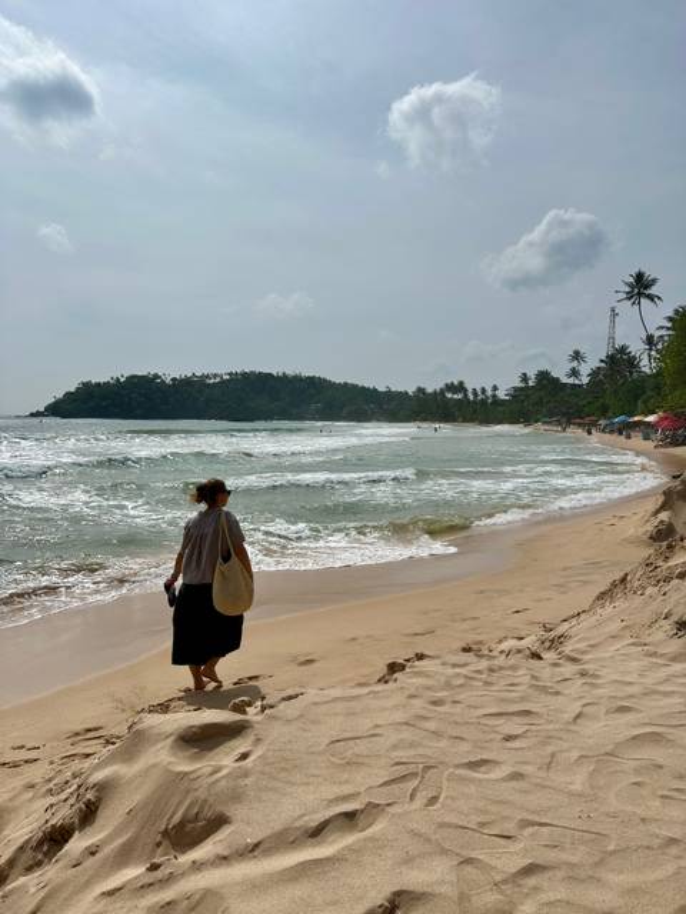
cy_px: 457
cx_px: 343
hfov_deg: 56.8
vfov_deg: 71.6
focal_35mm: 24
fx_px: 634
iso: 80
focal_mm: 6.86
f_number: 1.78
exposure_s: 1/18519
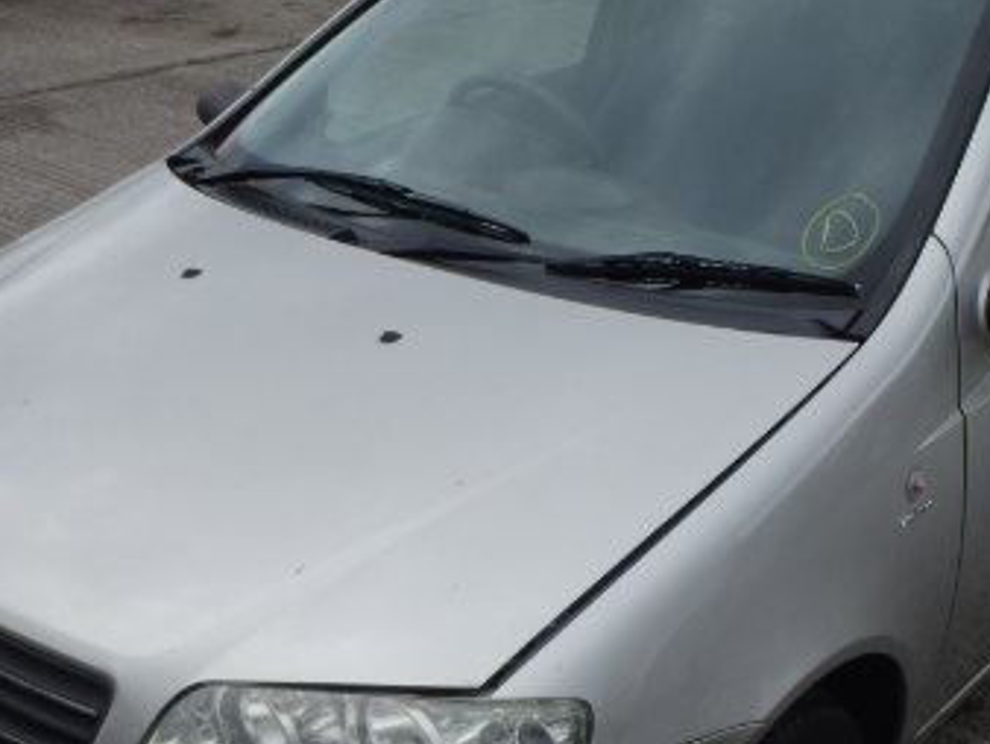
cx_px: 539
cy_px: 513
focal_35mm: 53
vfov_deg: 27.3
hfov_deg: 36.1
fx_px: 1517
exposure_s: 1/200
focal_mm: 5
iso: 125
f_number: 3.9
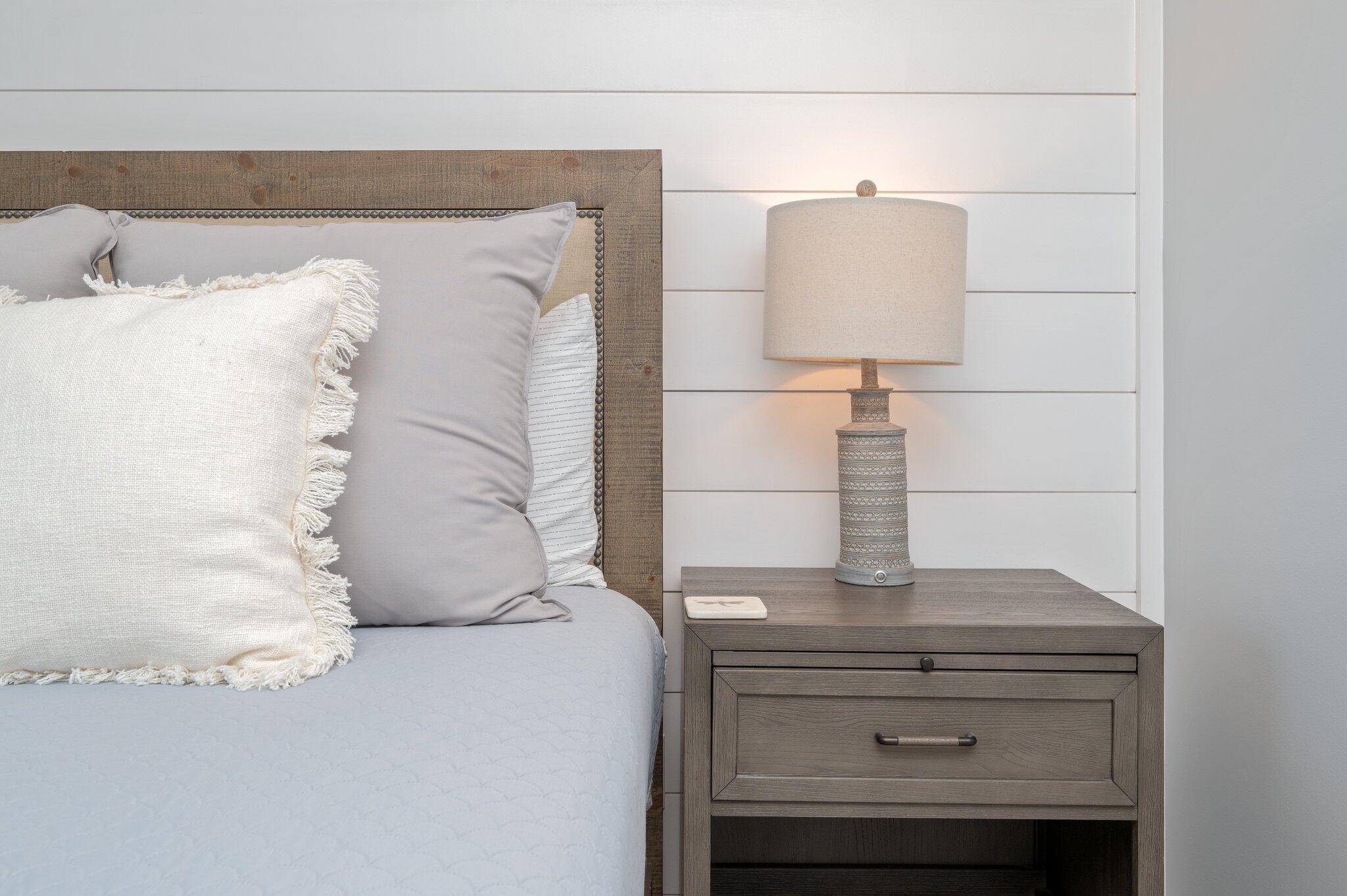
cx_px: 674
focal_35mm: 29
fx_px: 1084
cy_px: 448
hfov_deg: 63.7
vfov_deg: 44.9
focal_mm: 29
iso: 320
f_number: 9
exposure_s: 1/60
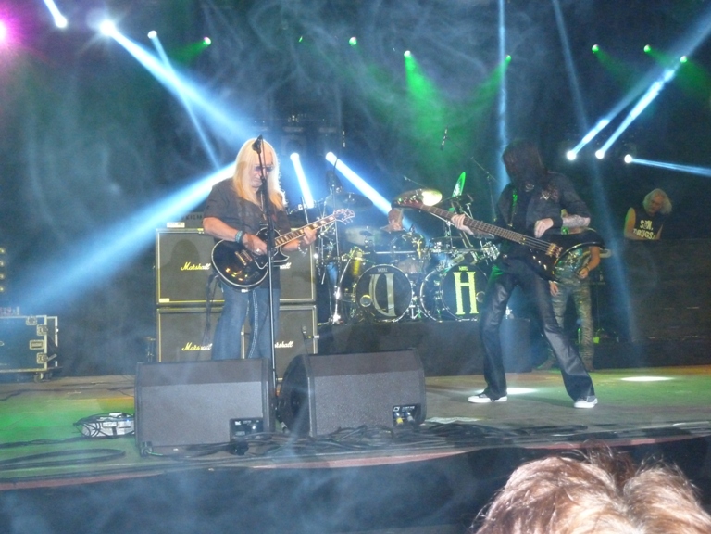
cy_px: 267
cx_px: 356
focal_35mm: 42
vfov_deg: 34.3
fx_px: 863
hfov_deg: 44.8
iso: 800
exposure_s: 1/60
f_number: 3.7
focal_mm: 6.9
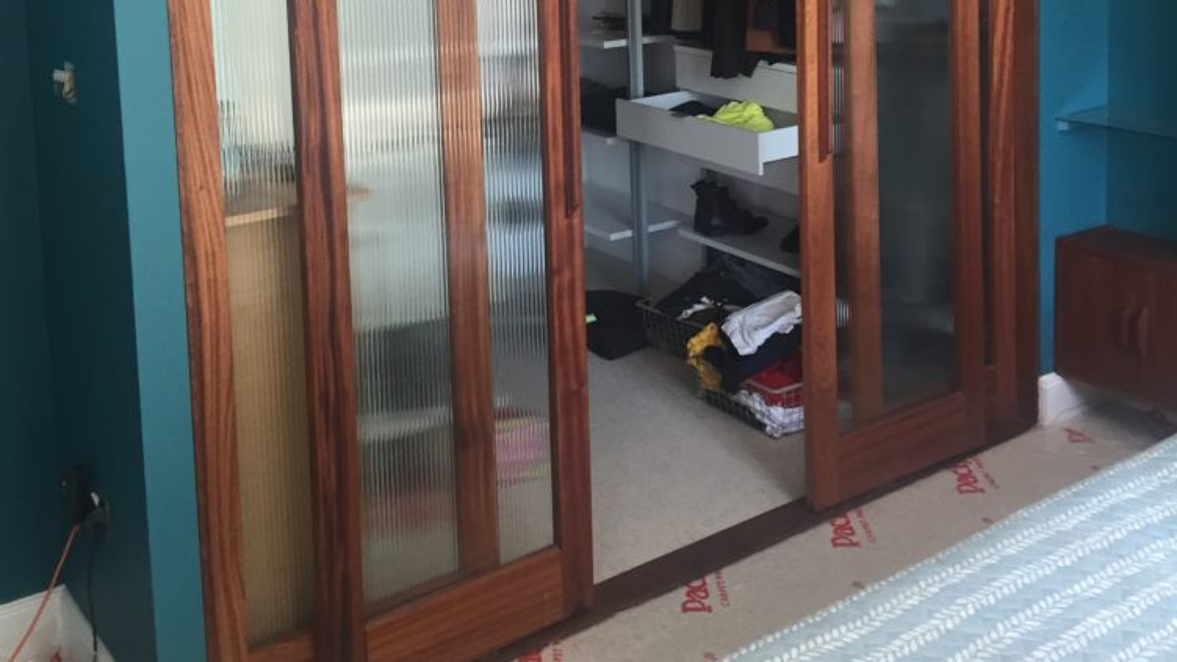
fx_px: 1342
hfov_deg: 47.4
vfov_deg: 26.2
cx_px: 579
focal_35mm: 43
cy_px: -9
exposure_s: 1/33
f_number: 2.2
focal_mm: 4.15
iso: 64
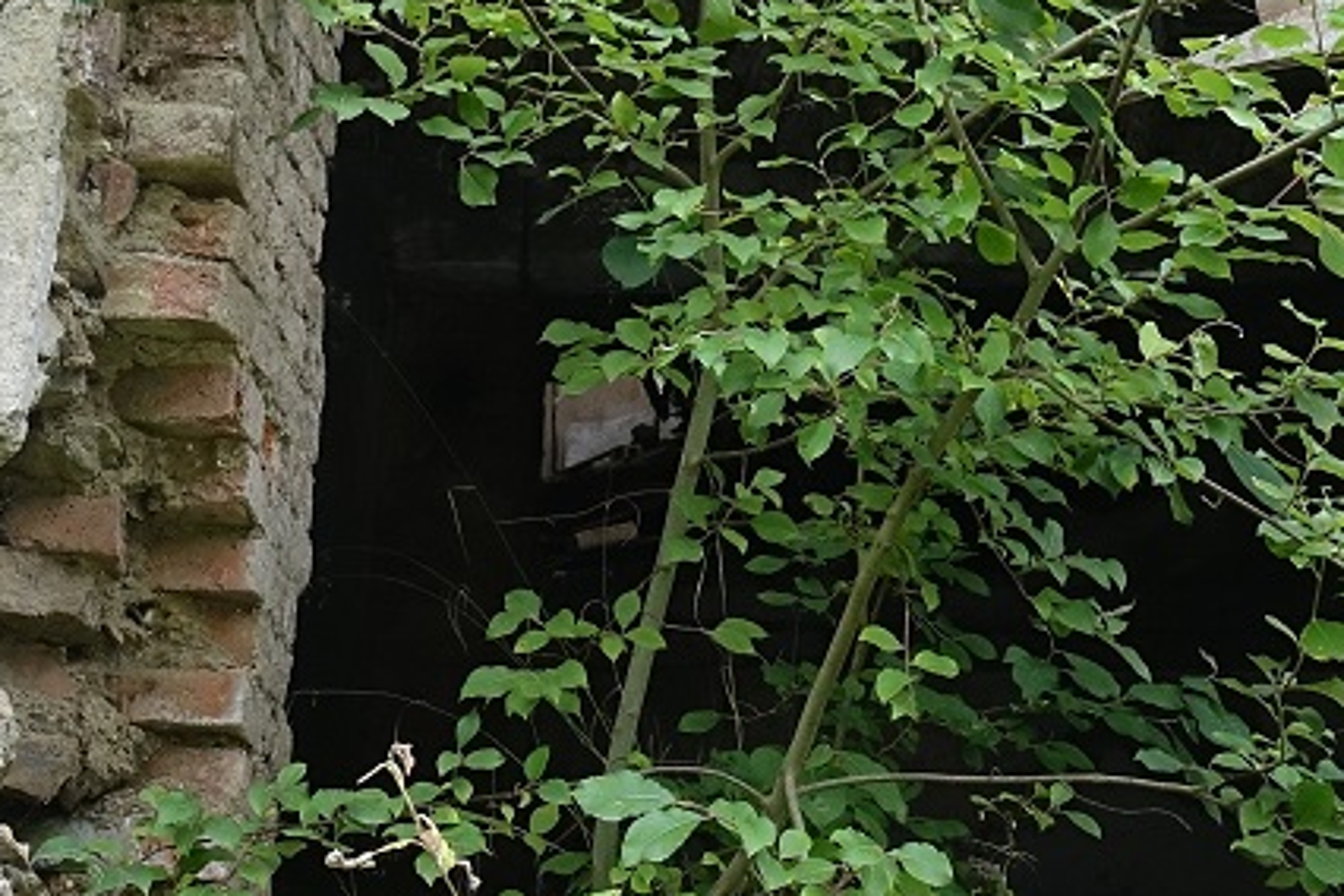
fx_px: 2874
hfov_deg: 26.2
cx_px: 473
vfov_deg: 17.2
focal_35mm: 77
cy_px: -73
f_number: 2.8
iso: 640
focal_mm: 8.8
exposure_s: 1/250
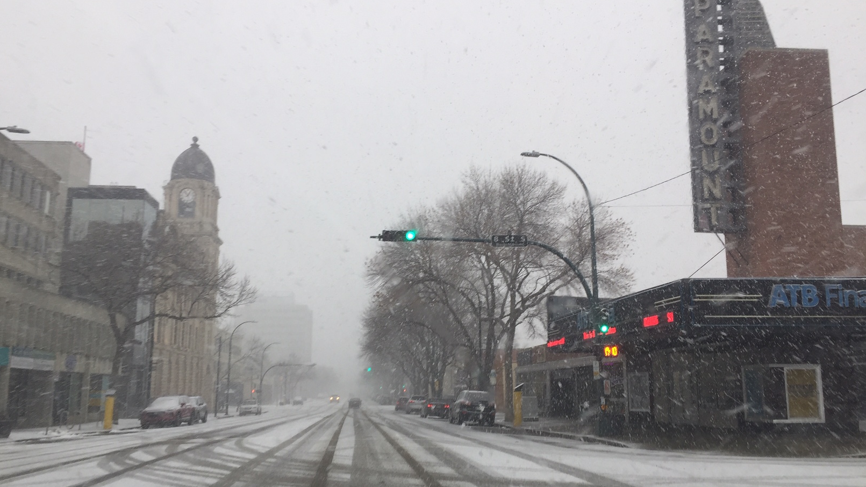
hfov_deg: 61.0
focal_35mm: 32
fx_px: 735
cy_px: 271
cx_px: 428
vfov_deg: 36.6
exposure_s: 1/181
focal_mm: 4.15
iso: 32
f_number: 2.2
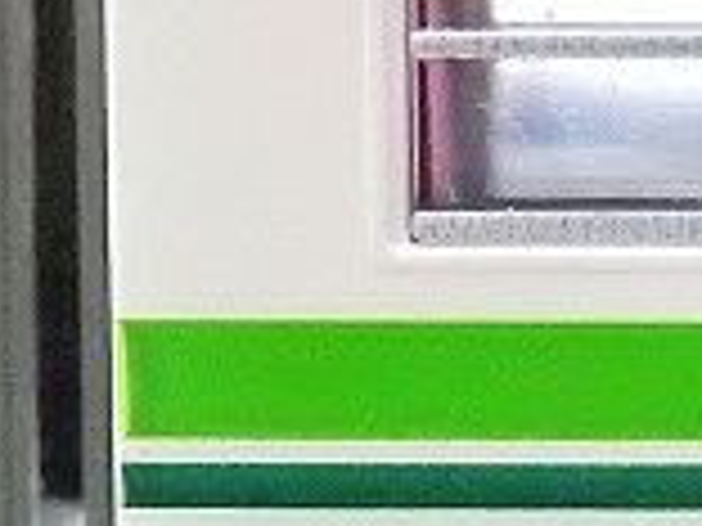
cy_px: 605
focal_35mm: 229
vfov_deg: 6.5
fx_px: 4644
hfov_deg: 8.5
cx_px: 981
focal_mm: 9
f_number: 4.5
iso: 3200
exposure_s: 1/30
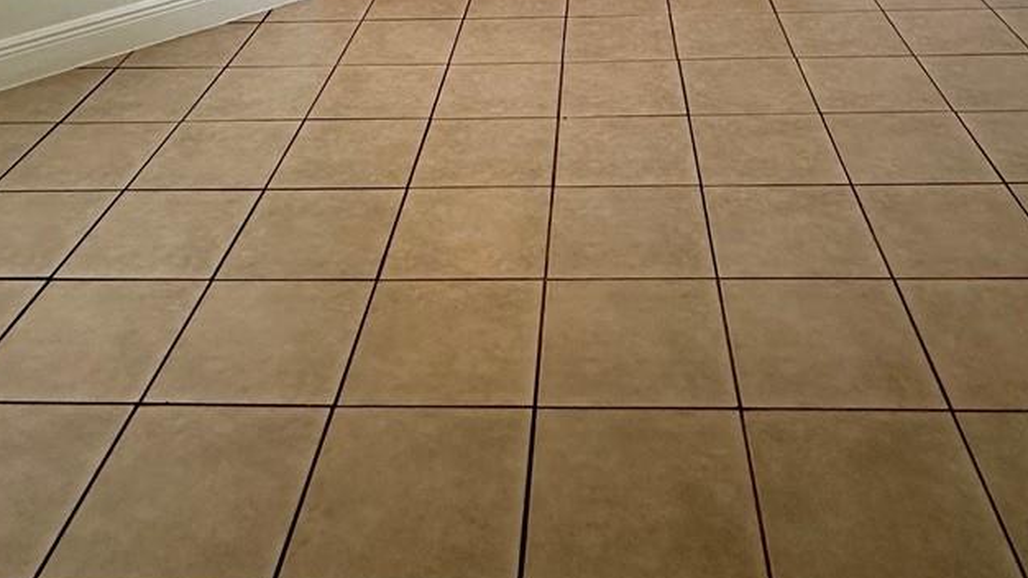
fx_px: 1063
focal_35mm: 39
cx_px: 534
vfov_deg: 22.5
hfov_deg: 51.6
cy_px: -369
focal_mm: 2.22
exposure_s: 1/120
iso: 250
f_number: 2.2
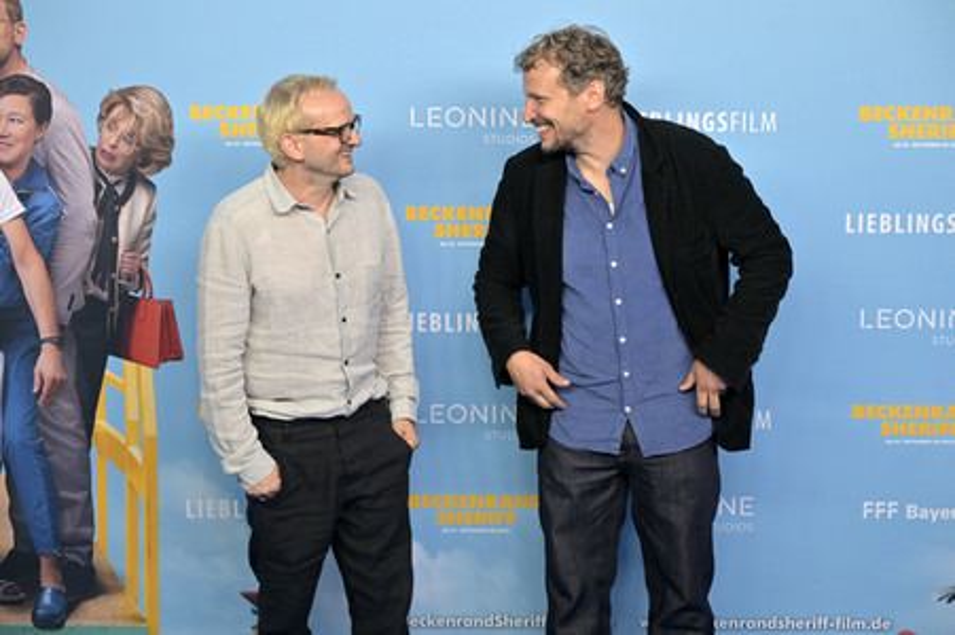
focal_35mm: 70
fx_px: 1856
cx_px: 478
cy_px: 318
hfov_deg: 28.9
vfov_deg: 19.4
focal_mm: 70
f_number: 4
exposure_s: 1/200
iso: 160
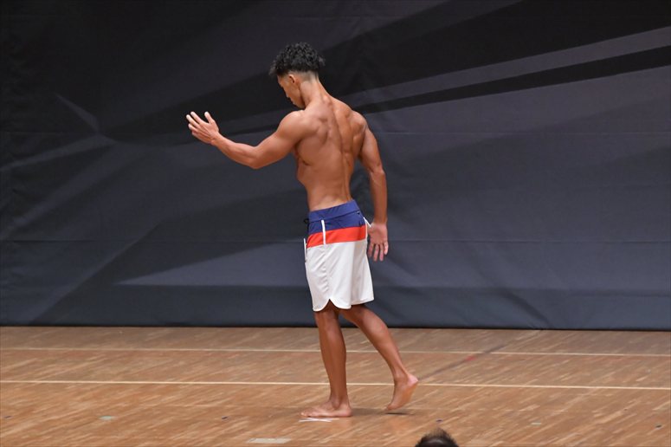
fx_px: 5310
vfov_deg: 4.8
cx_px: 336
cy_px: 224
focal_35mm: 285
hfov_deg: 7.2
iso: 6400
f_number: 5.6
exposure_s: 1/400
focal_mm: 190
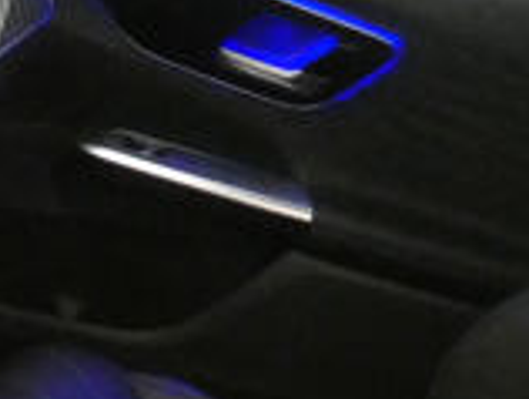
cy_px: 597
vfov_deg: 13.8
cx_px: -84
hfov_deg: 18.5
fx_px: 1546
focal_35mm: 101
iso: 1600
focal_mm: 3.6
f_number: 2.8
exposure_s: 1/30
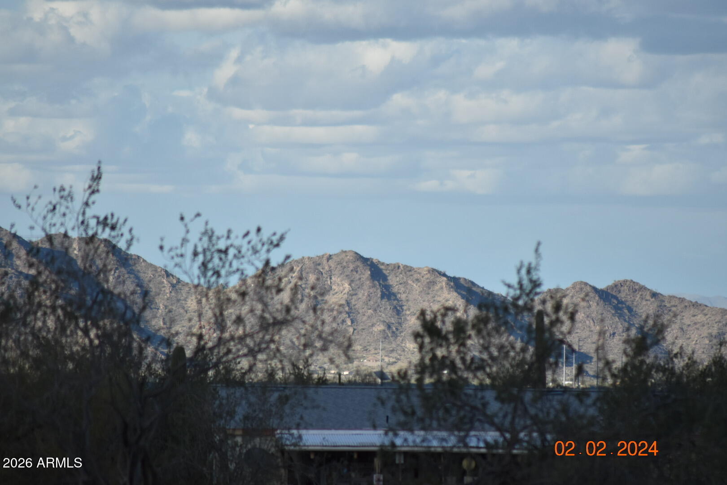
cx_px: 364
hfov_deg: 4.6
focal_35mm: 450
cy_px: 242
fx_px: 9087
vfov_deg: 3.1
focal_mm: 300
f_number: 5.6
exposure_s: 1/2500
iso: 500
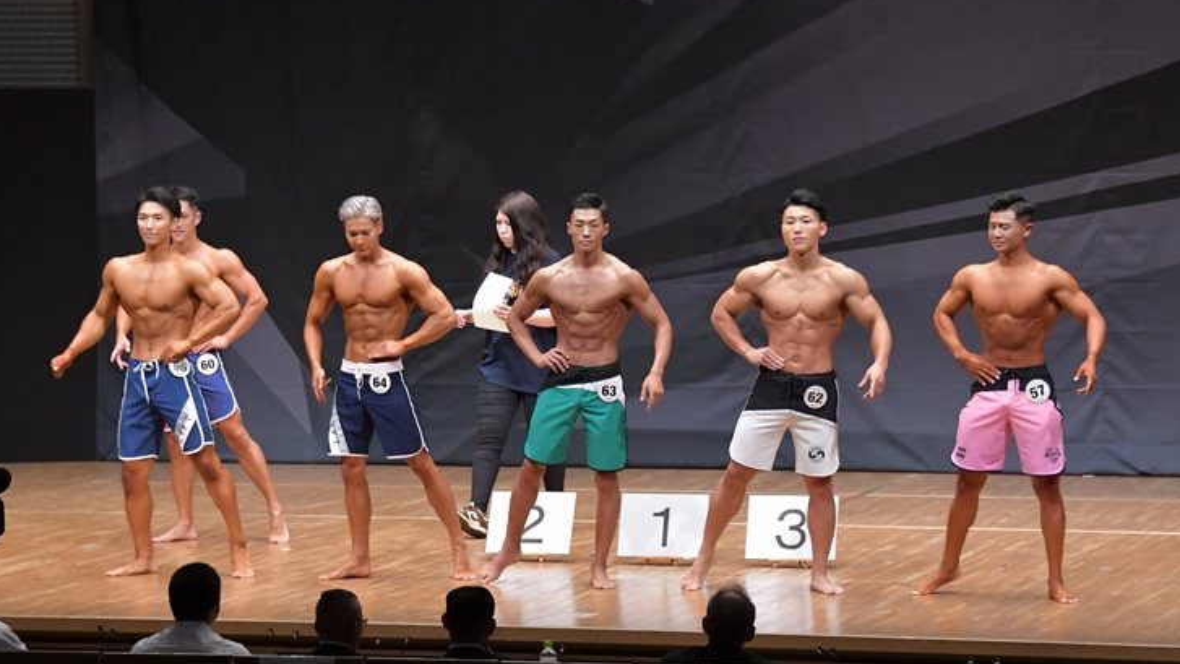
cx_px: 569
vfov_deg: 7.9
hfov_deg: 14.0
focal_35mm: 154
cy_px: 359
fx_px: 4819
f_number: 5.6
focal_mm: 92
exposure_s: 1/400
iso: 8000
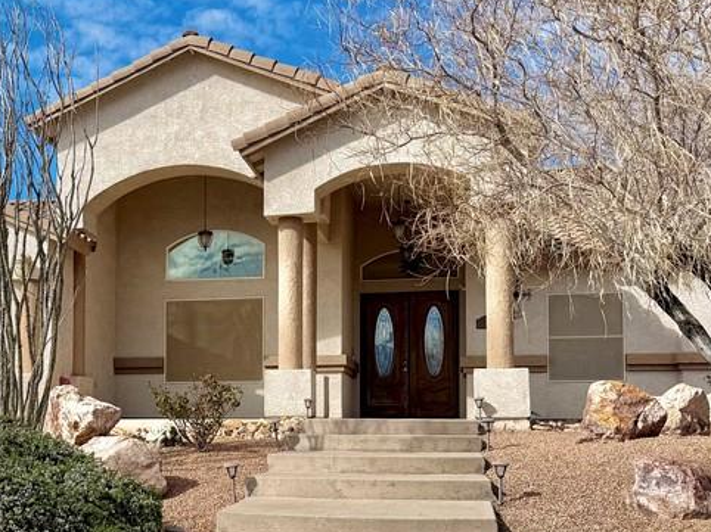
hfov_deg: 36.3
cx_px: 150
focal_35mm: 51
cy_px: 385
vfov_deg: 28.2
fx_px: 1047
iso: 80
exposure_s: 1/7353
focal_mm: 6.76
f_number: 1.78
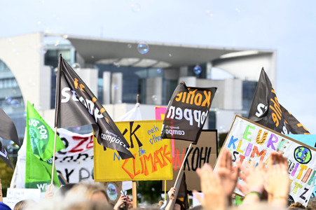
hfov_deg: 9.8
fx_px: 1842
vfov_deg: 6.5
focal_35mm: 210
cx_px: 158
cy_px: 105
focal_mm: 210
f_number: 8
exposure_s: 1/320
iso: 400
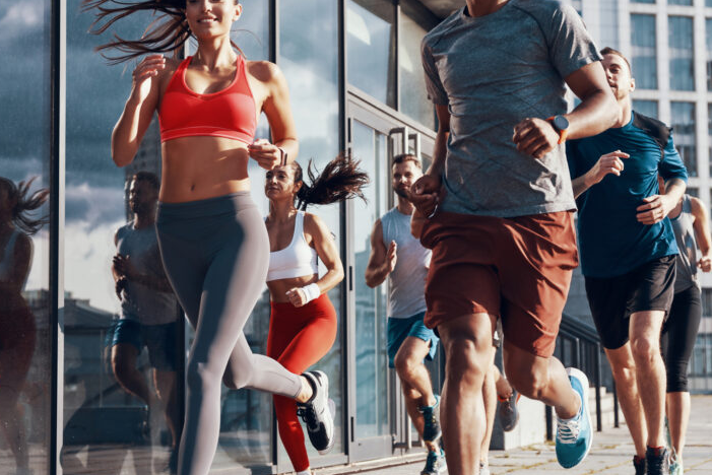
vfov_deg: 18.7
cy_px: 247
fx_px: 1444
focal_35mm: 73
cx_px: 326
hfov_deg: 27.7
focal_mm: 50
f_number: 3.5
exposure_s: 1/1250
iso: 200
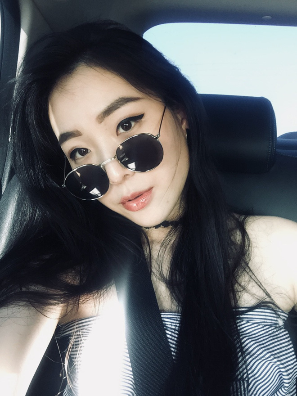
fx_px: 355
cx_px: 148
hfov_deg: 45.4
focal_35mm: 31
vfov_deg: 58.4
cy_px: 198
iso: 50
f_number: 2.2
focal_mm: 2.65
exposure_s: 1/30
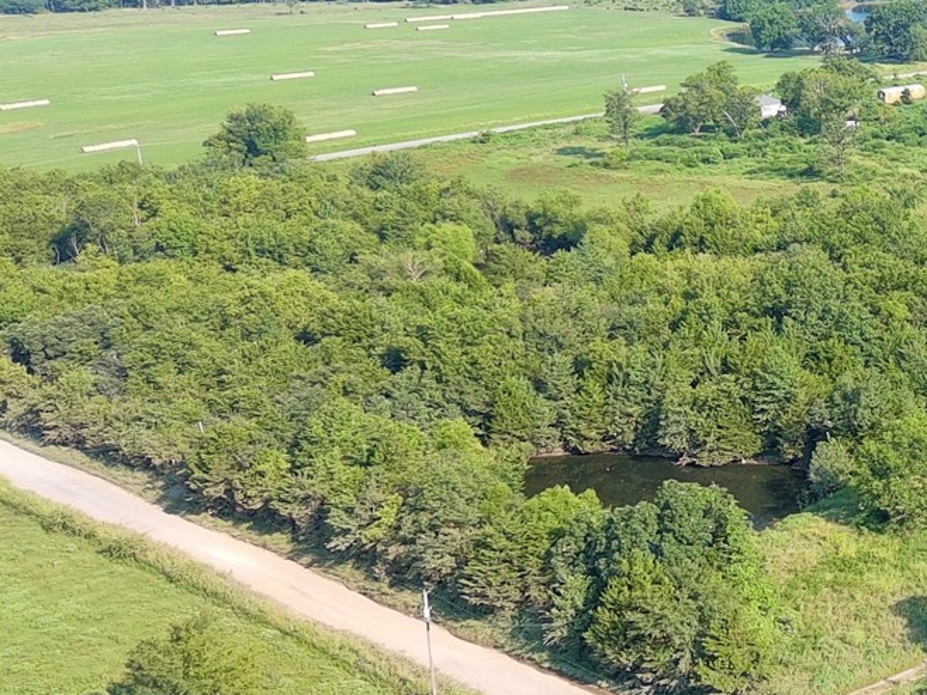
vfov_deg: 21.8
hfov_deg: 23.8
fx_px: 1794
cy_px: 456
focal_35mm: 67
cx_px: 1342
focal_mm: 6.67
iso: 102
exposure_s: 1/1185
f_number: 1.9
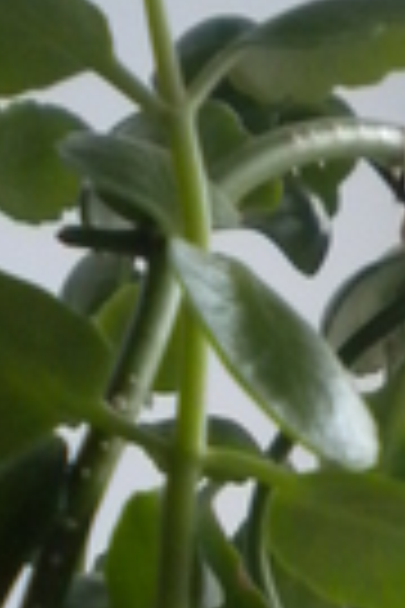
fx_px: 2396
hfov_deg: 9.5
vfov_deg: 14.1
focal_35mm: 142
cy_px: 712
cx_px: 522
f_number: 3.5
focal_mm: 7.4
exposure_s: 1/382
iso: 400
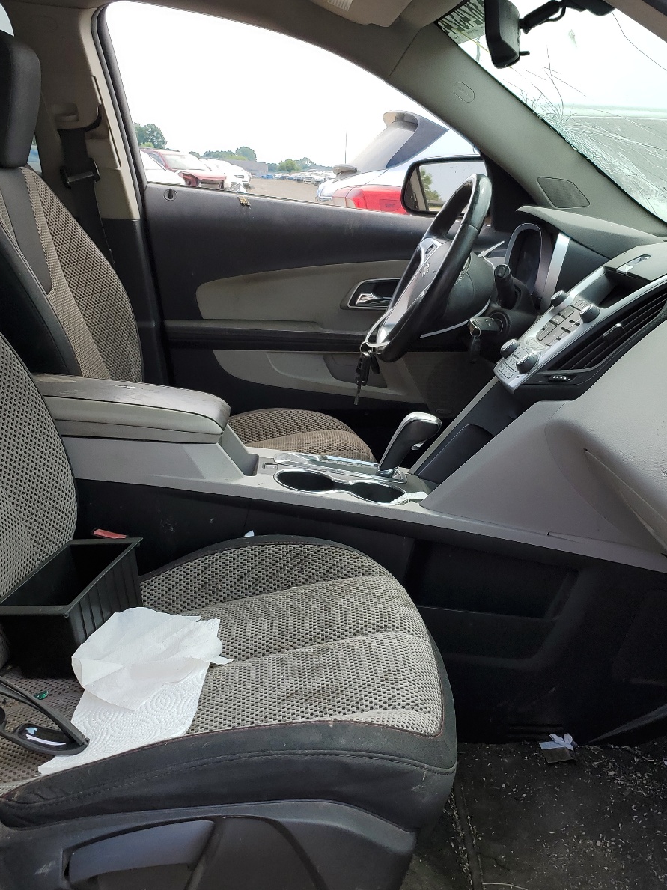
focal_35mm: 35
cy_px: 448
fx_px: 900
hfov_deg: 40.6
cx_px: 389
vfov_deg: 52.6
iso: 50
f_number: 1.5
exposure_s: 1/1000
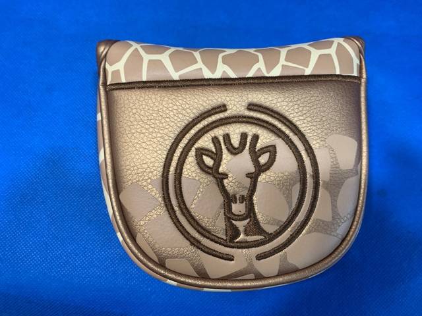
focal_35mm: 26
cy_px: 158
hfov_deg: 67.3
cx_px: 211
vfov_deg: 53.1
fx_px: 317
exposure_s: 1/60
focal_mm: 4.25
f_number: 1.8
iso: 100
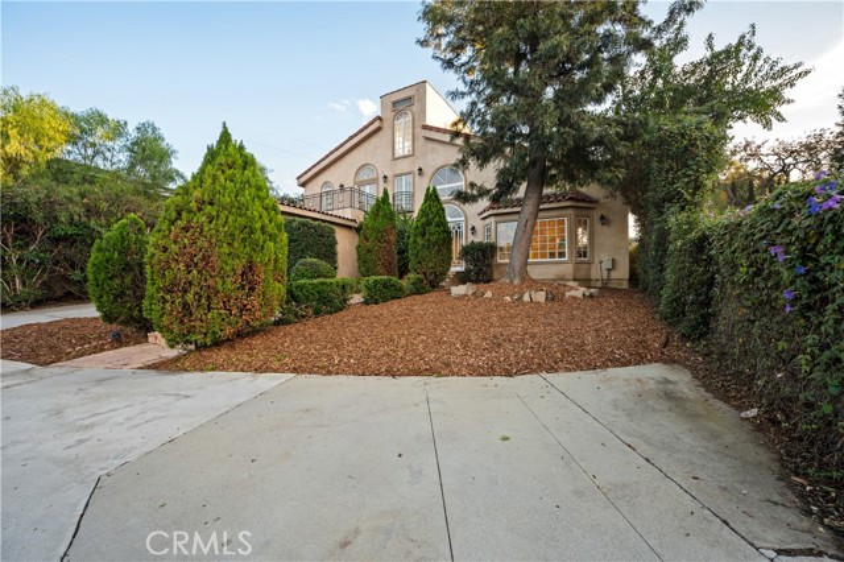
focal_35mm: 14
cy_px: 281
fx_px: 328
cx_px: 422
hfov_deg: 104.3
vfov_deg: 81.1
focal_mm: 14
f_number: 8
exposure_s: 1/15
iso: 100
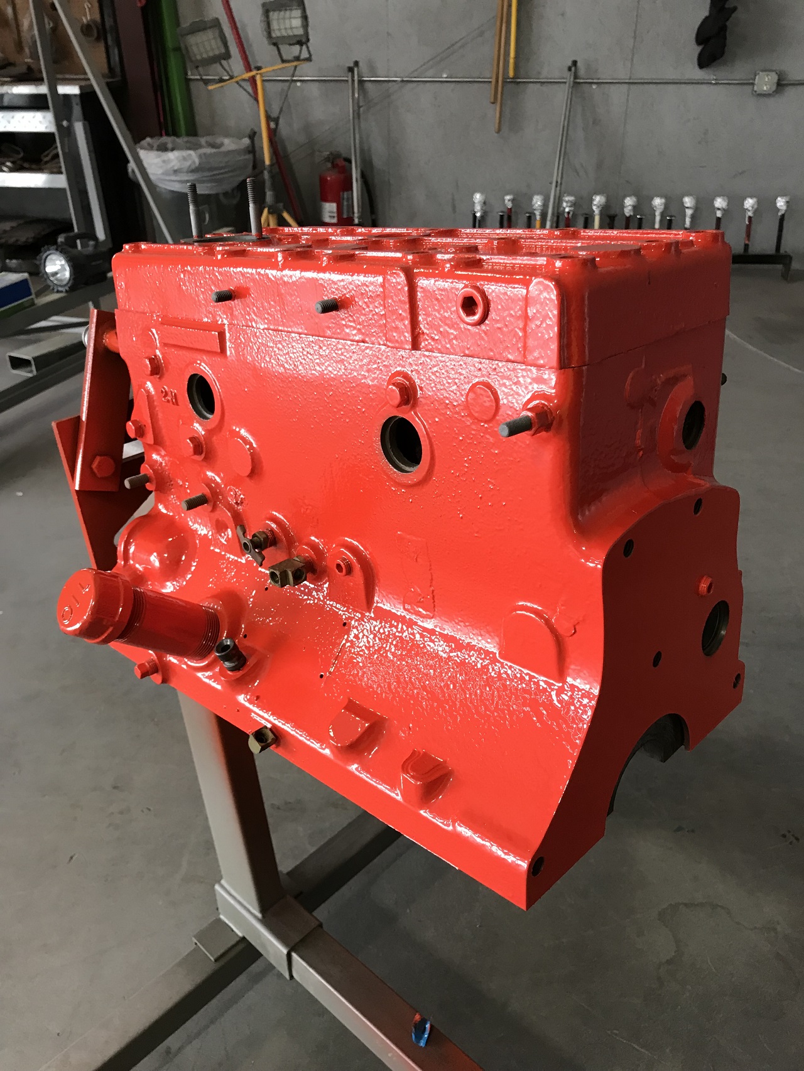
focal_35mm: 28
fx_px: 867
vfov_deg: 63.4
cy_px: 536
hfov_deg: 49.8
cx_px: 402
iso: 40
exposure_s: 1/17
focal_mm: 3.99
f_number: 1.8
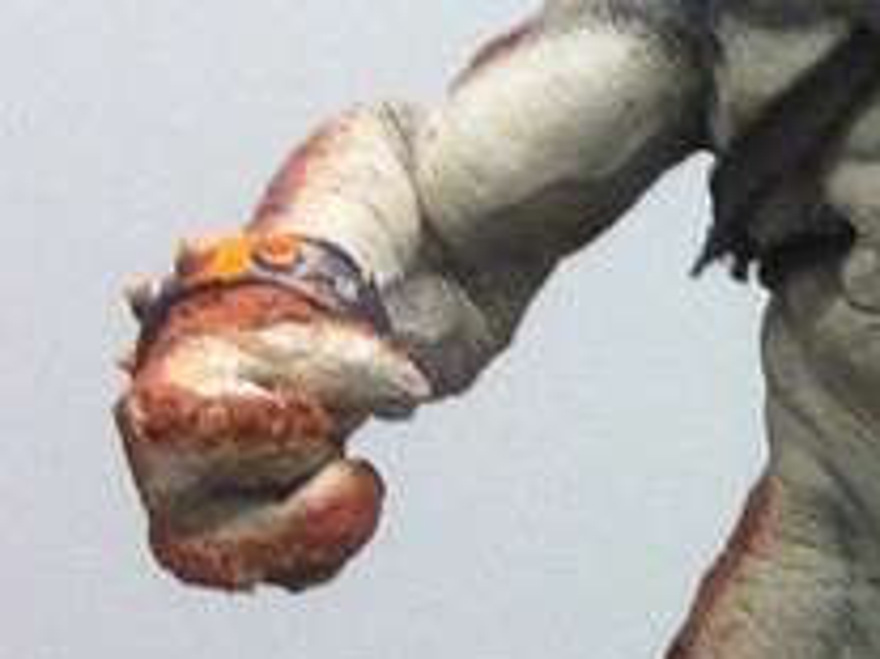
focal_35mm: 244
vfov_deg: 6.1
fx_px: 6199
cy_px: 323
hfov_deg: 7.4
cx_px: 2427
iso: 100
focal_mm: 3.85
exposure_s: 1/15
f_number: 2.8
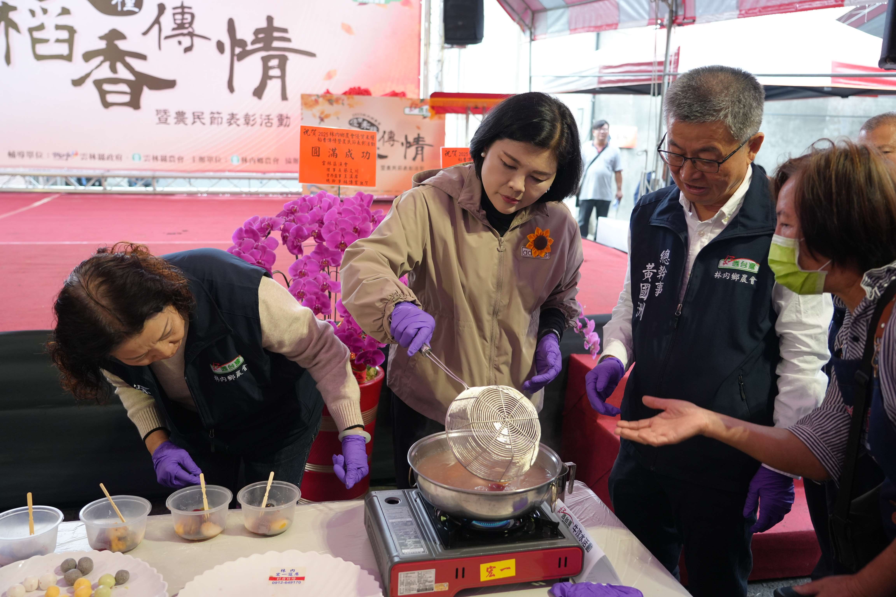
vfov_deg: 42.3
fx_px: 771
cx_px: 448
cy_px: 298
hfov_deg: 60.3
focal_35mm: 31
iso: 1250
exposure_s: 1/160
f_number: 4
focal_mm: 31
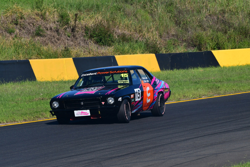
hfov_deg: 4.4
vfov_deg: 3.0
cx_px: 125
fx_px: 3230
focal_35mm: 465
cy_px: 84
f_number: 13
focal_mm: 310
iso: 400
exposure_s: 1/640
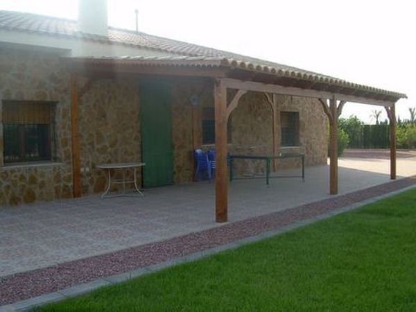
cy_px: 156
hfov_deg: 49.0
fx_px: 457
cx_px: 208
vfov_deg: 37.7
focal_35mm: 38
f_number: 4.6
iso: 50
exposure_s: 1/162
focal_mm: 6.3
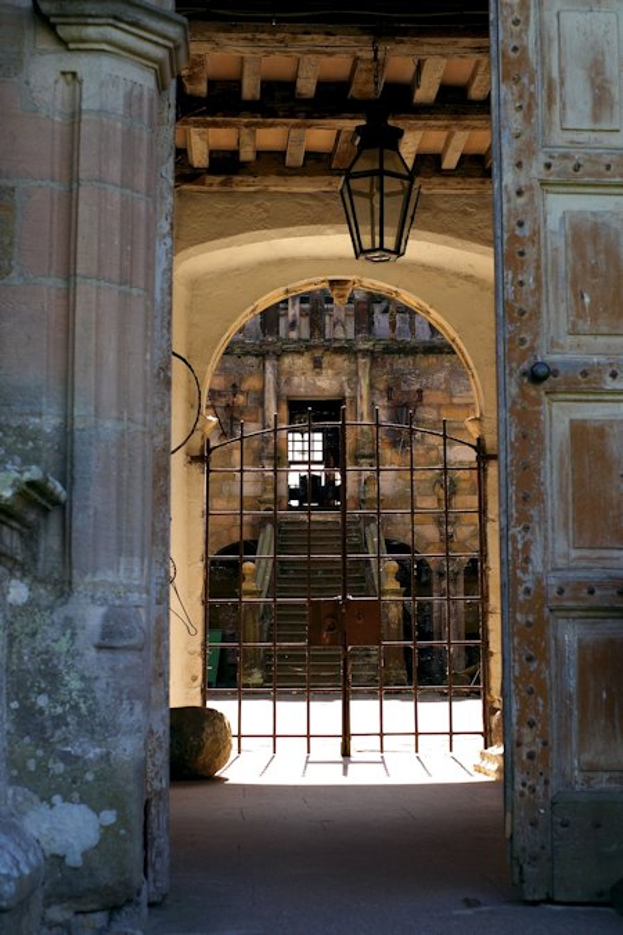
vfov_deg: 37.5
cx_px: 312
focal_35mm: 53
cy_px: 468
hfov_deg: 25.5
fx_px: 1376
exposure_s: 1/150
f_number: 4.5
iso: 200
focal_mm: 35
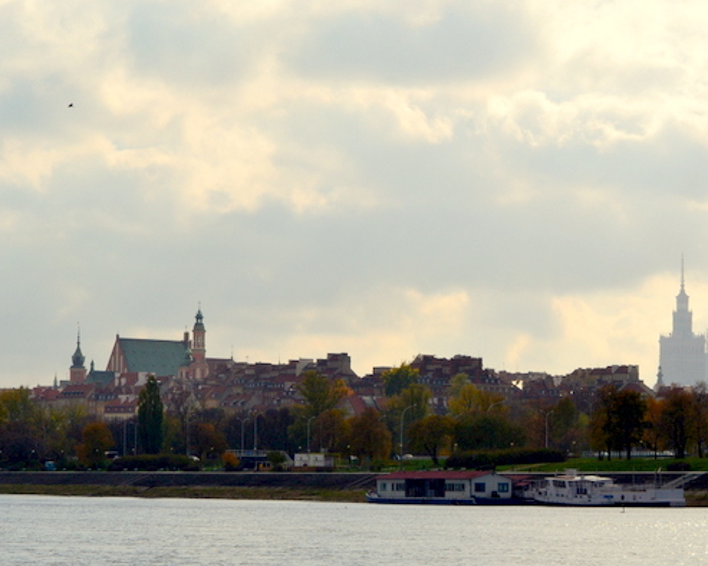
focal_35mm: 126
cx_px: 462
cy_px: 362
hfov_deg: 15.3
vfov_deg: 12.2
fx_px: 2634
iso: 140
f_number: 11
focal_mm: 55
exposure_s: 1/500
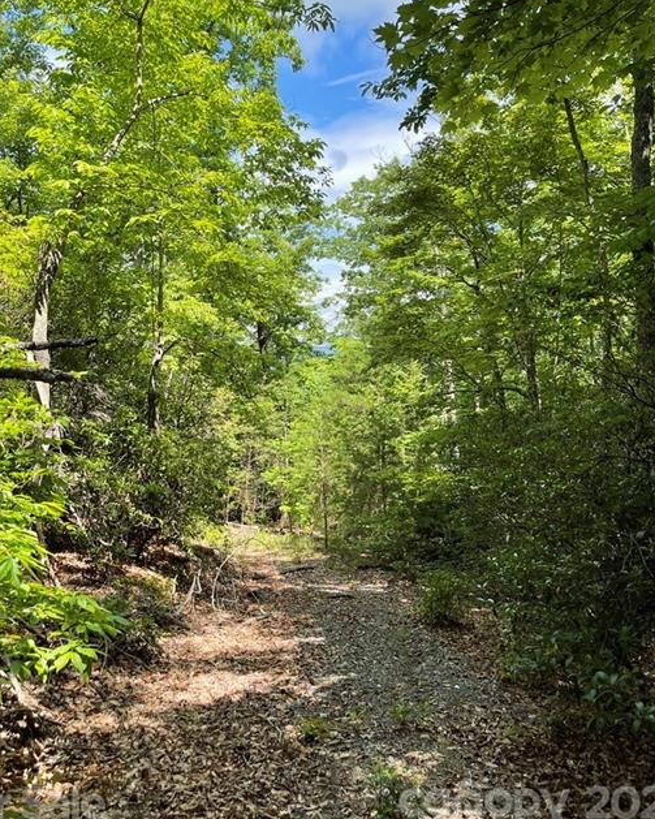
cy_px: 350
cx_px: 314
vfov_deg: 57.0
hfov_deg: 47.1
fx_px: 751
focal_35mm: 31
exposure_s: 1/1048
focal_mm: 5.1
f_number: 1.6
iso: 32
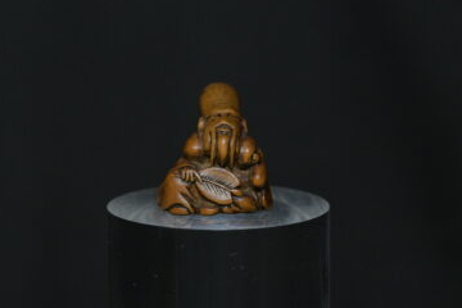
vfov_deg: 10.2
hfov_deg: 15.3
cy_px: 127
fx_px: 1720
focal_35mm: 134
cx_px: 214
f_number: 10
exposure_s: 1/125
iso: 4000
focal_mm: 105
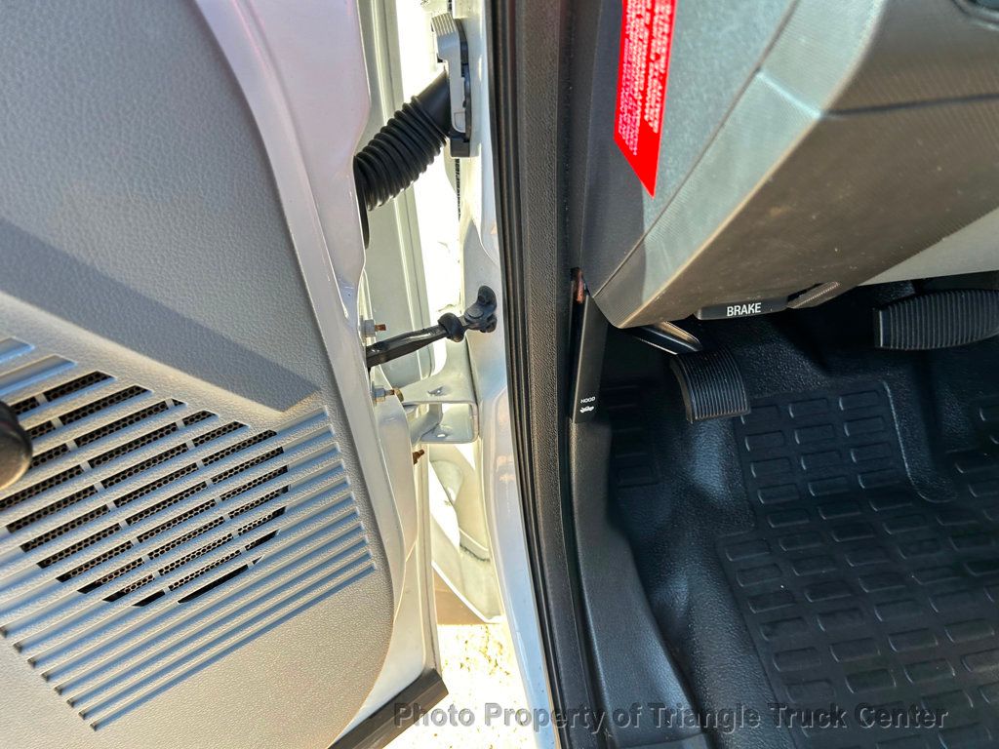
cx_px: 500
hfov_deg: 67.3
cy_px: 374
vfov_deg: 53.1
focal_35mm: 26
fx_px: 750
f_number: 1.5
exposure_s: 1/121
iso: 40
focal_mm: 5.7
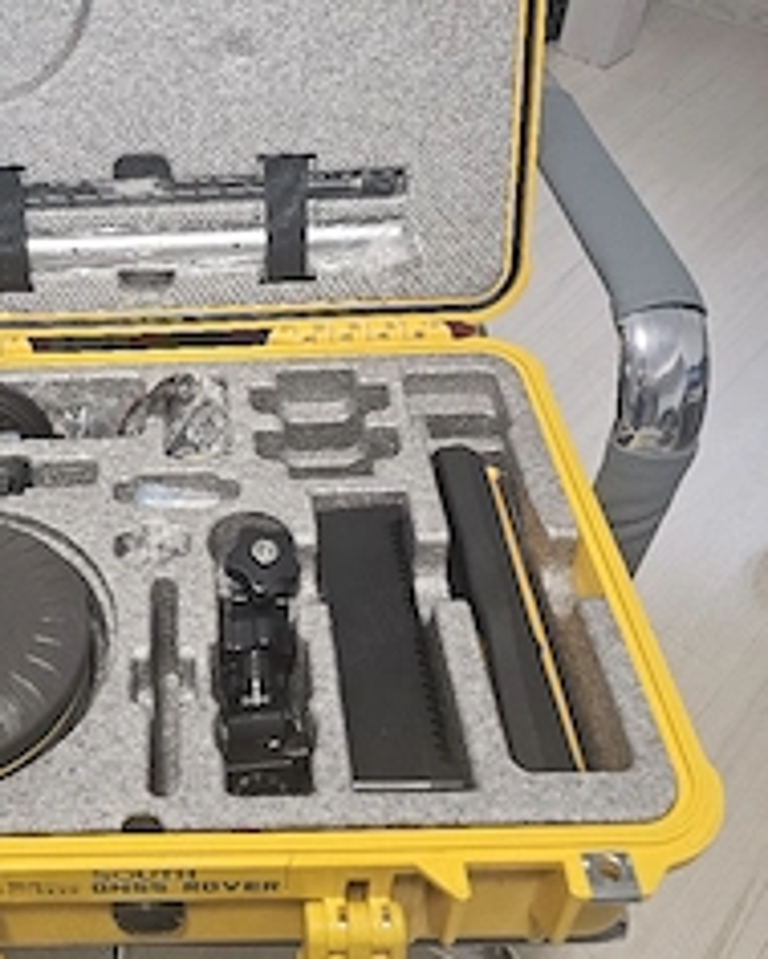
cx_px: 163
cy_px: 345
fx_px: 1079
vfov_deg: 47.4
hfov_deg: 37.9
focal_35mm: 38
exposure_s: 1/50.3
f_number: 1.7
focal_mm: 6.3
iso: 640
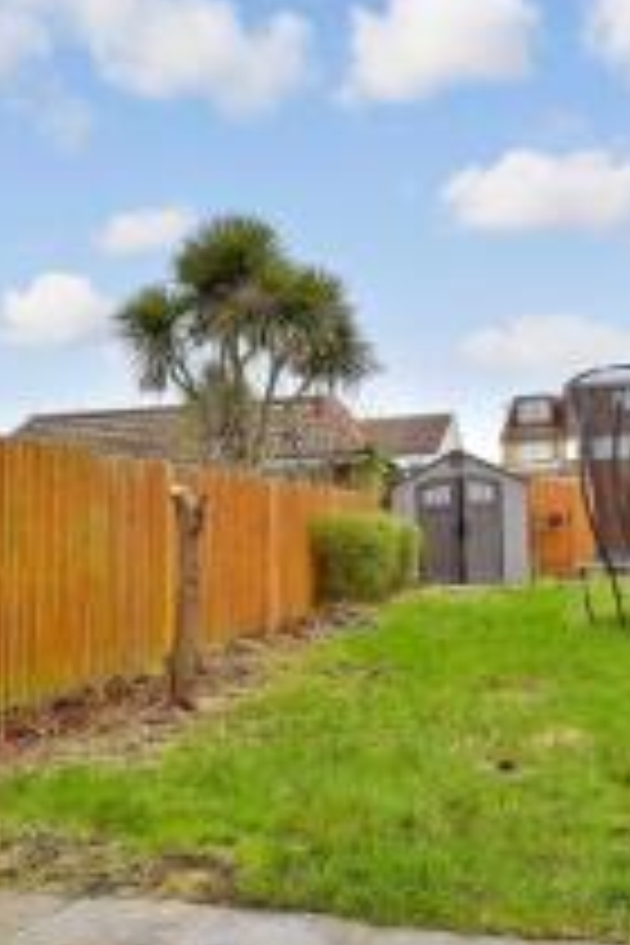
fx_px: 892
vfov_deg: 55.1
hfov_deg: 38.9
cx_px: 297
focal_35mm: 34
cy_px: 596
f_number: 8
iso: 160
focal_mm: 10
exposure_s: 1/60
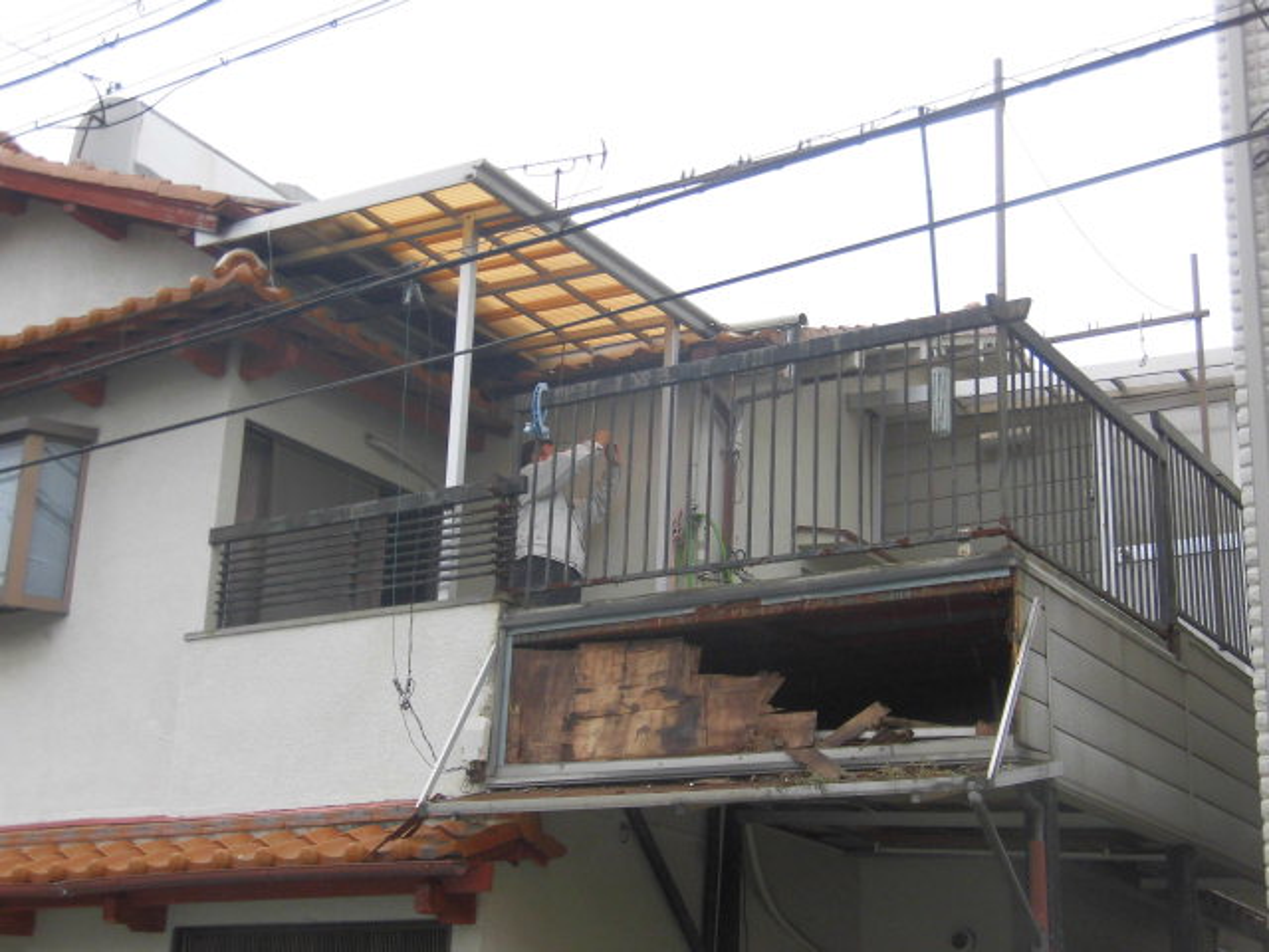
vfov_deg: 28.6
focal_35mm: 51
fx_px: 1870
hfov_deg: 37.5
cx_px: 634
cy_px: 476
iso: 100
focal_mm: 9.16
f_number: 4
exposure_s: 1/125
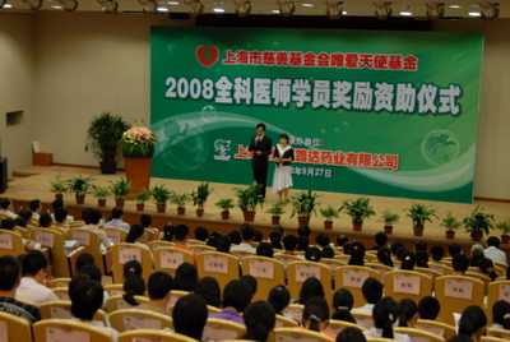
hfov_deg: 31.8
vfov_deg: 21.6
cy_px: 171
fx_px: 894
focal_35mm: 63
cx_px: 255
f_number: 4.5
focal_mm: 42
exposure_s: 1/15
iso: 400
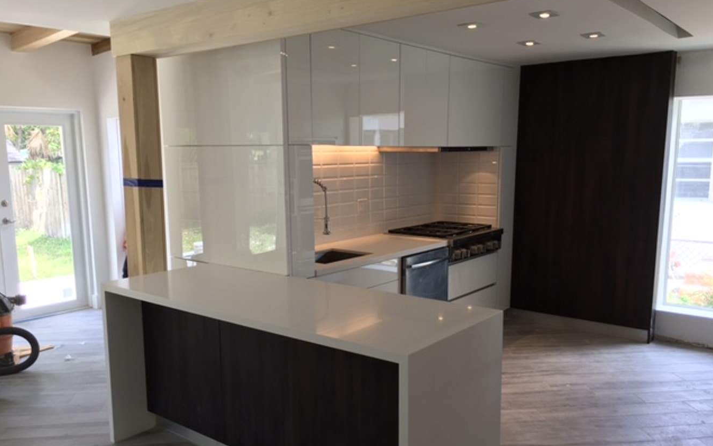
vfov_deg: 40.5
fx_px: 602
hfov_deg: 61.2
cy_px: 255
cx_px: 358
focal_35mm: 31
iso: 32
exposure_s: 1/60
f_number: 2.2
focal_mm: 4.15
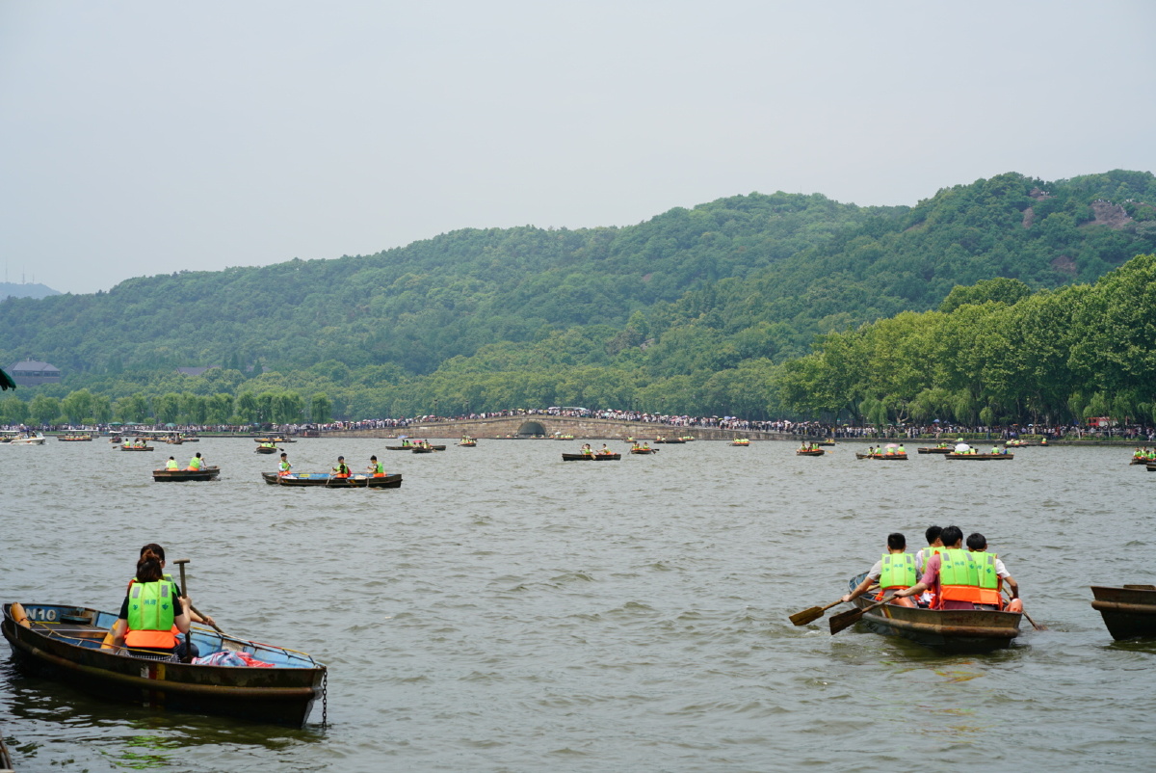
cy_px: 386
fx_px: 2731
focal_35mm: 85
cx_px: 578
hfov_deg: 23.9
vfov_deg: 16.1
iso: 100
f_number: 8
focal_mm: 85
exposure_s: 1/320
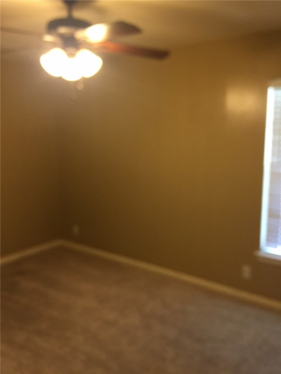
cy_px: 187
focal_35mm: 29
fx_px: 314
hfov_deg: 48.2
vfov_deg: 61.7
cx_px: 140
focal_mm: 4.15
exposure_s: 1/15
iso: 64
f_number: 2.2
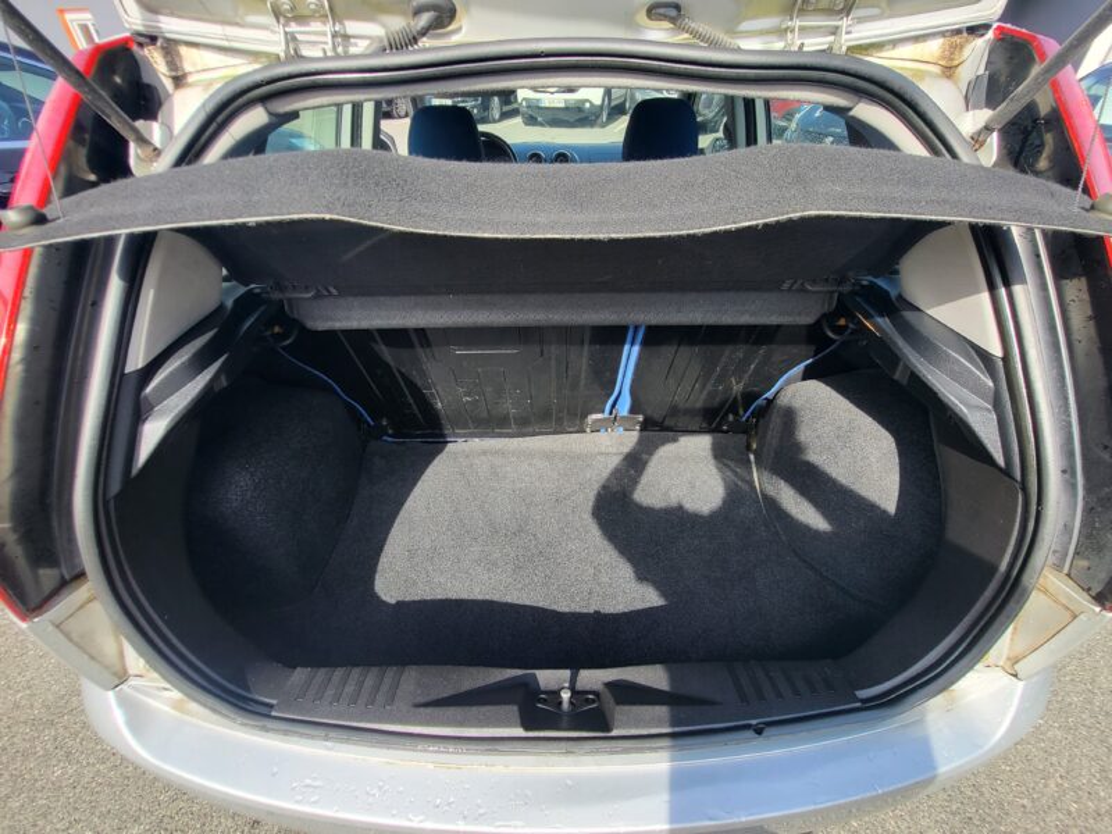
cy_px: 417
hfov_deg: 106.2
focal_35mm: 13
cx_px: 556
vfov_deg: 89.9
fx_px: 418
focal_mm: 1.74
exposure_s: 1/238
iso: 32
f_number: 2.2
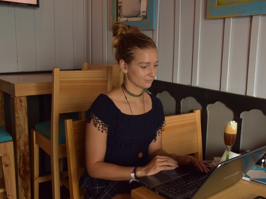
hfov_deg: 43.8
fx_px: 330
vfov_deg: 33.6
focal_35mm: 43
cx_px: 149
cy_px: 101
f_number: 7.1
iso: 400
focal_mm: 26
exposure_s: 1/40
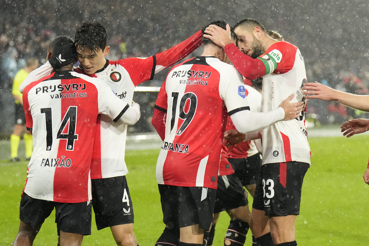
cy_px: 138
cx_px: 210
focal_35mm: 149
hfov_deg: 13.8
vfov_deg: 9.2
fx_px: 1527
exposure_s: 1/1600
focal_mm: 91
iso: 3200
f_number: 2.8
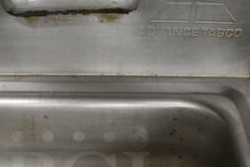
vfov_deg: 18.1
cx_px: 79
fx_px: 508
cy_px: 177
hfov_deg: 27.5
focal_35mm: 73
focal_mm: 20
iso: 4500
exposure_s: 1/125
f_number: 3.5
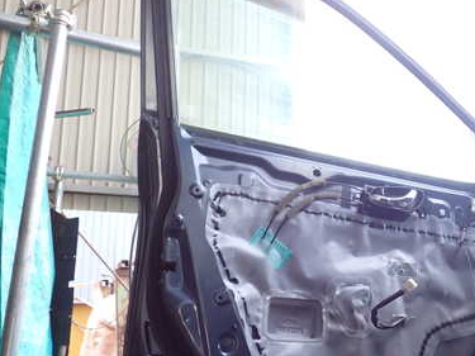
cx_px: 357
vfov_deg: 30.2
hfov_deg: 38.6
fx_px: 658
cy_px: 198
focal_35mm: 48
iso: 100
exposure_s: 1/100
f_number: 2.3
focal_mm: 5.4
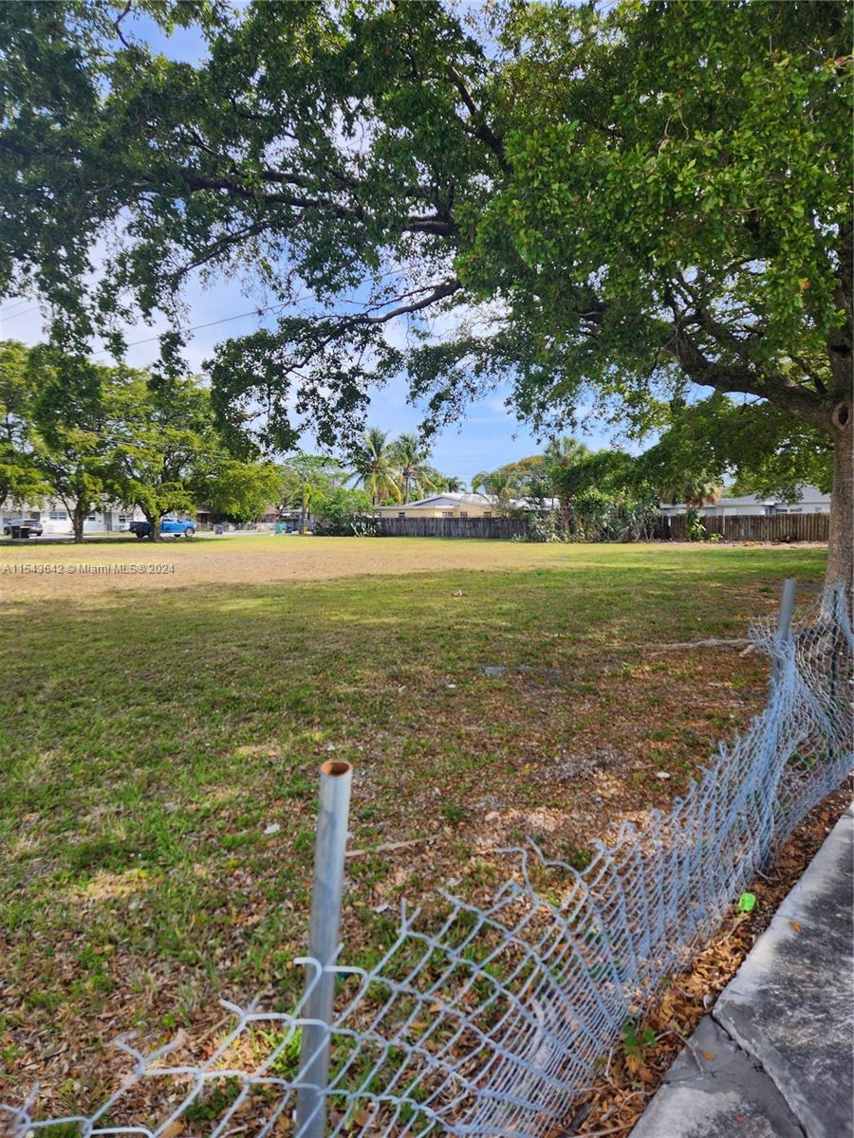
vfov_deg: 73.9
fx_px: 757
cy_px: 569
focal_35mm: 23
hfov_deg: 58.9
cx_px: 427
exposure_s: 1/792
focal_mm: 5.4
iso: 20
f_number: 1.8
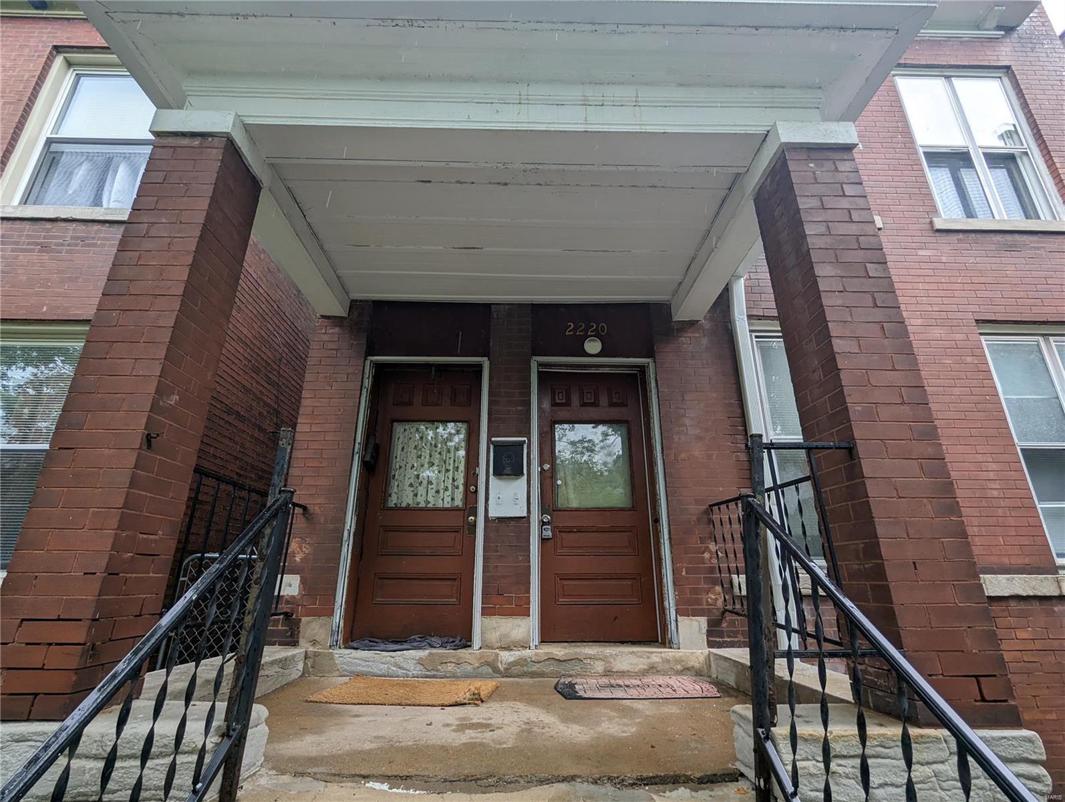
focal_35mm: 16
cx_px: 532
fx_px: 493
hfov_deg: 94.4
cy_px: 401
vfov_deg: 78.2
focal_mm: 2.35
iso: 43
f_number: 2.2
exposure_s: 1/213
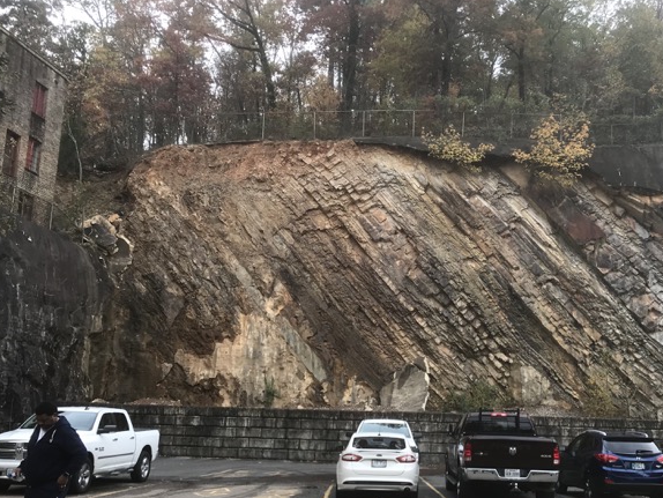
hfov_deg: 47.3
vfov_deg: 36.5
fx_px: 747
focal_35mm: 39
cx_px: 429
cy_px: 325
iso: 20
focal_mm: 3.99
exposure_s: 1/323
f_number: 1.8
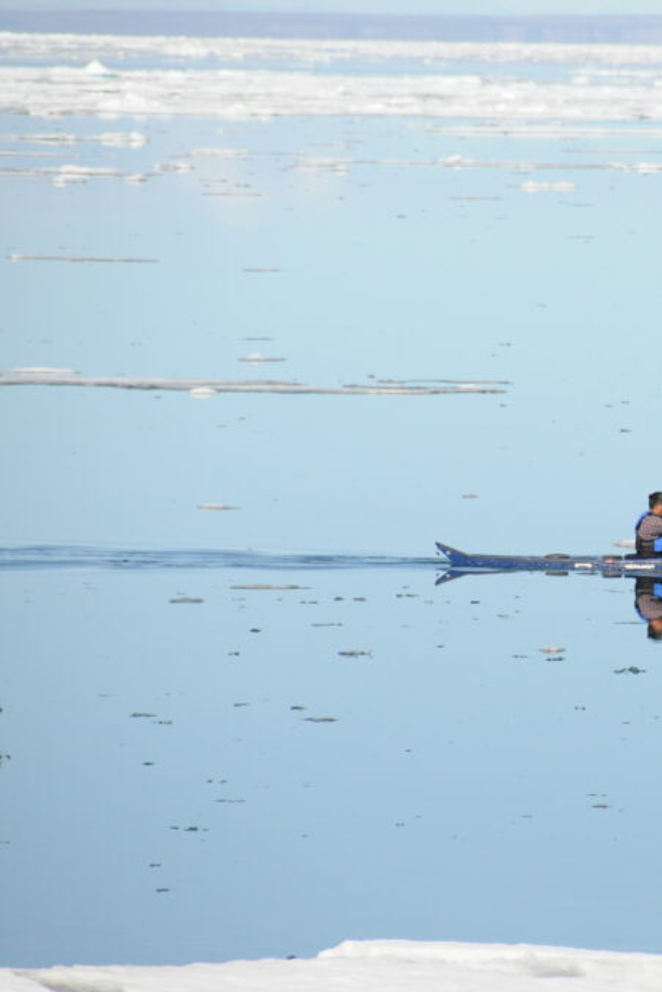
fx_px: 12482
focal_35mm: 453
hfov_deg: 3.0
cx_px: 680
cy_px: 495
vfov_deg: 4.5
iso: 1000
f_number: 5.6
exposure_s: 1/5000
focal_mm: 200
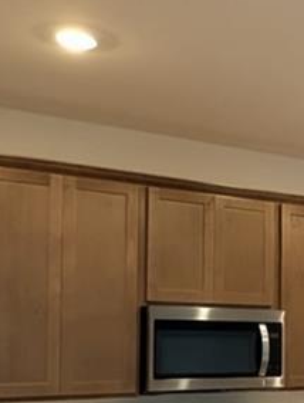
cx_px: 423
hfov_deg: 20.2
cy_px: 312
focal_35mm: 65
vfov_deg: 29.2
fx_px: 759
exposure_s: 1/60
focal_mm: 2.02
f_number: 1.7
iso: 87
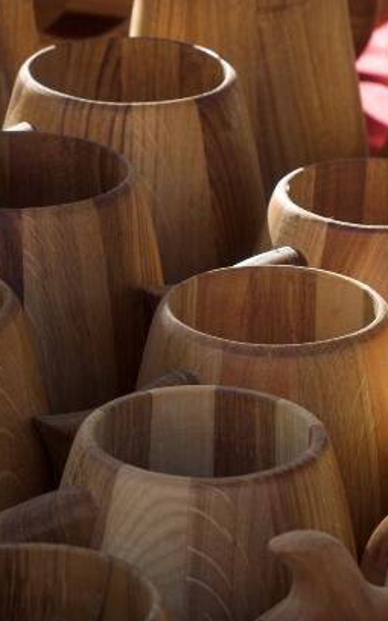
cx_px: 342
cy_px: 313
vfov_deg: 18.0
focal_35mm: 116
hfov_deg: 11.2
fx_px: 1963
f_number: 1.7
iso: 250
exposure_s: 1/125
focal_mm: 50
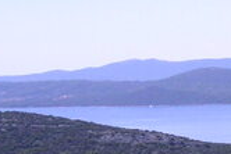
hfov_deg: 10.7
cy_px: 126
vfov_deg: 7.4
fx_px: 1188
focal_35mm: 185
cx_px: 359
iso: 50
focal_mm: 6.1
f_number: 6.7
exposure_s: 1/180
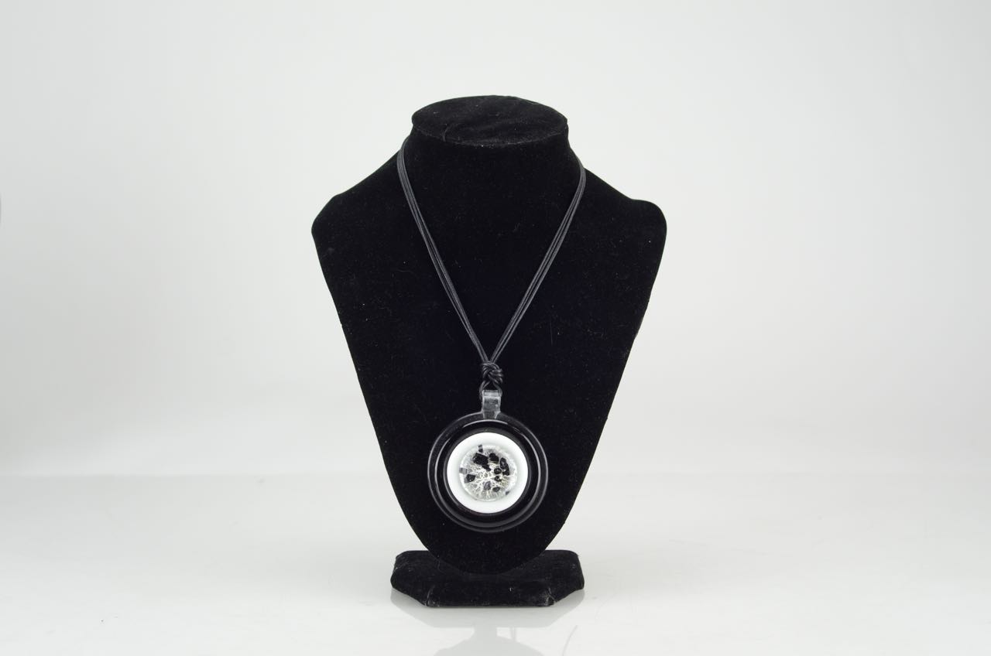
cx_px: 496
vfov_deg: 18.1
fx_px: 2060
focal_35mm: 75
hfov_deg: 27.0
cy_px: 328
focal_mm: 50
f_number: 5
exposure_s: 1/125
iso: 640
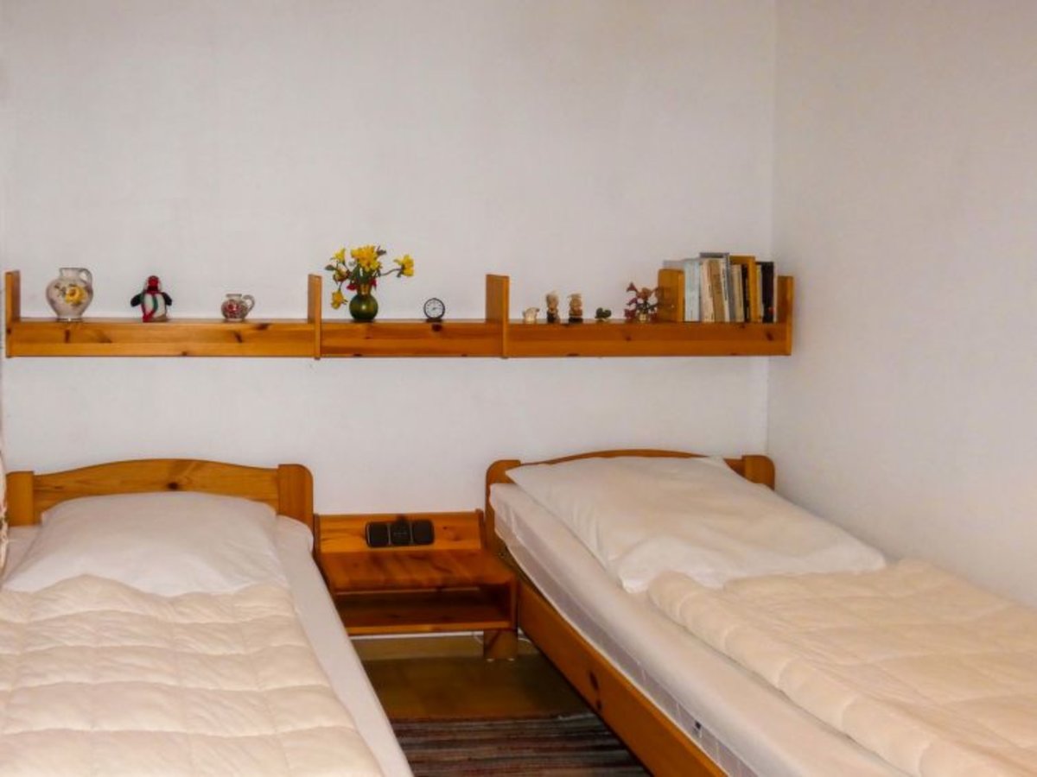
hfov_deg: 60.0
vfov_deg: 46.8
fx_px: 899
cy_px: 388
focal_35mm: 30
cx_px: 518
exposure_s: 1/30
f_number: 3.3
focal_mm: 5.3
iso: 320
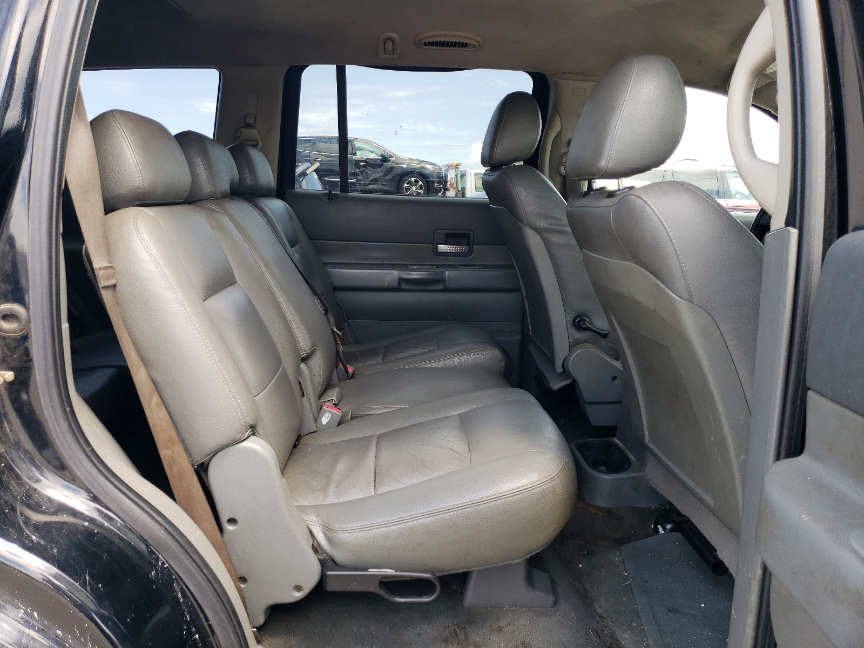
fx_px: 649
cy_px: 324
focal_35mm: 26
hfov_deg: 67.3
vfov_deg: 53.1
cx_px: 432
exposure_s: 1/270
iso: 50
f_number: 1.5
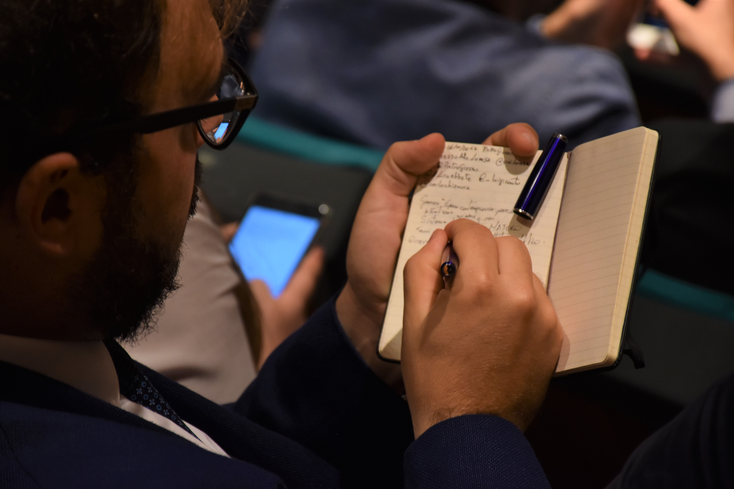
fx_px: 4281
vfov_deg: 6.5
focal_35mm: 210
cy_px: 244
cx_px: 367
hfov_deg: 9.8
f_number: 5.6
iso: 640
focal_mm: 140
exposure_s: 1/20
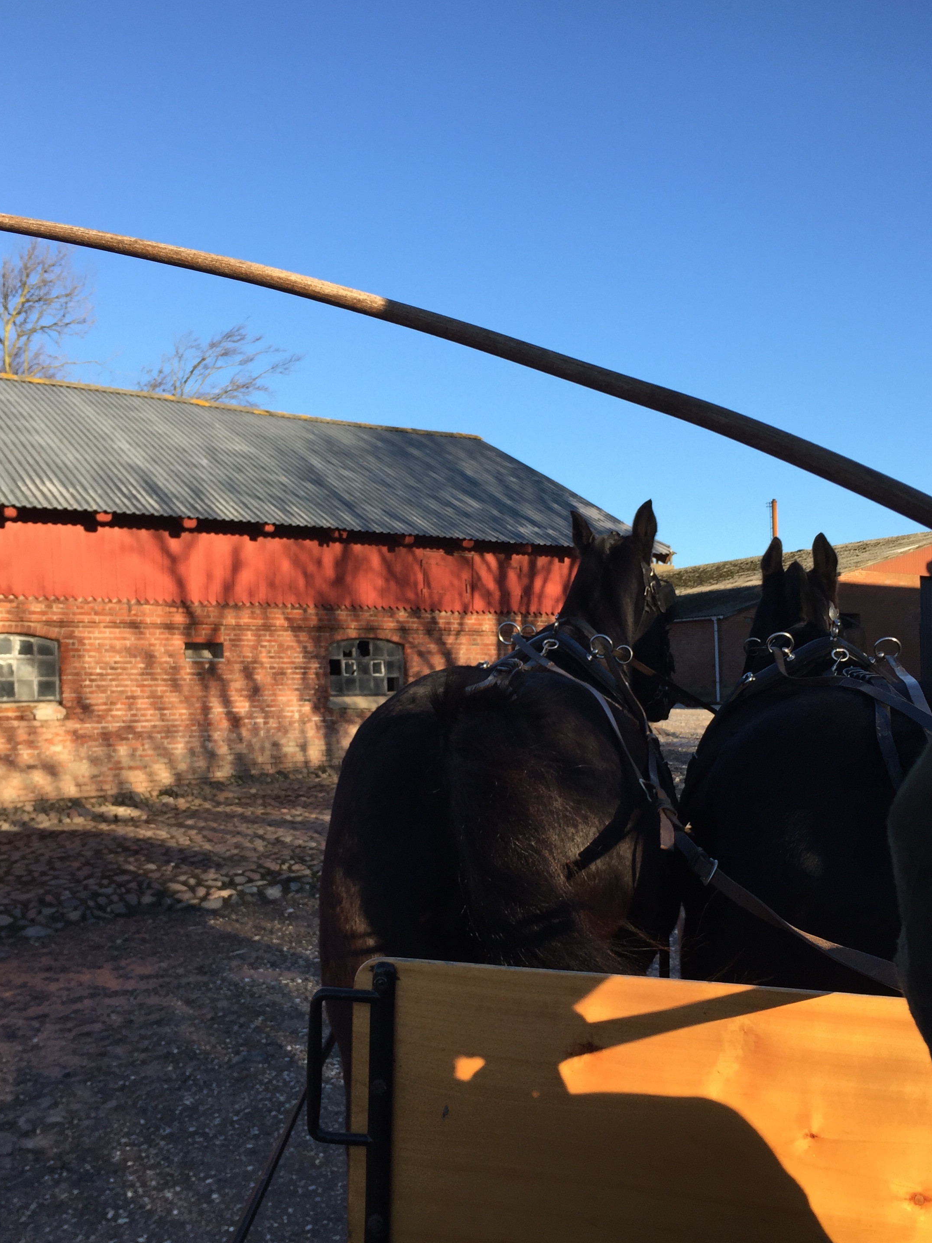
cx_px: 464
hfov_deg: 42.9
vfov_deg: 55.2
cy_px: 696
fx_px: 1185
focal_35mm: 33
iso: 32
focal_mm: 4.15
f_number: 2.2
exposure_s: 1/746
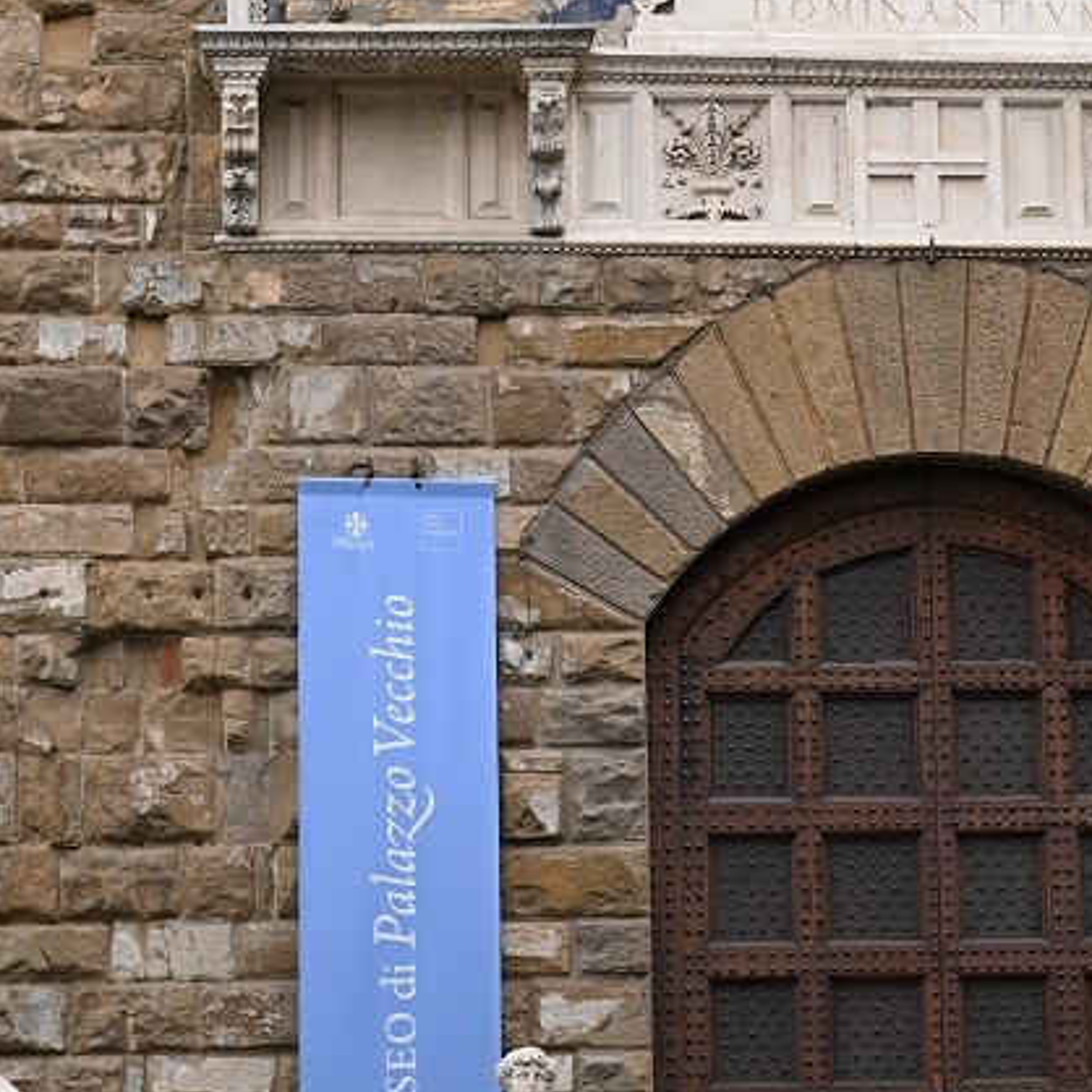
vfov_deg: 13.4
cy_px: 247
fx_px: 4640
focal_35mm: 130
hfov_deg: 13.3
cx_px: 917
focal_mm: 50
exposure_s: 1/1600
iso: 320
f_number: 2.8
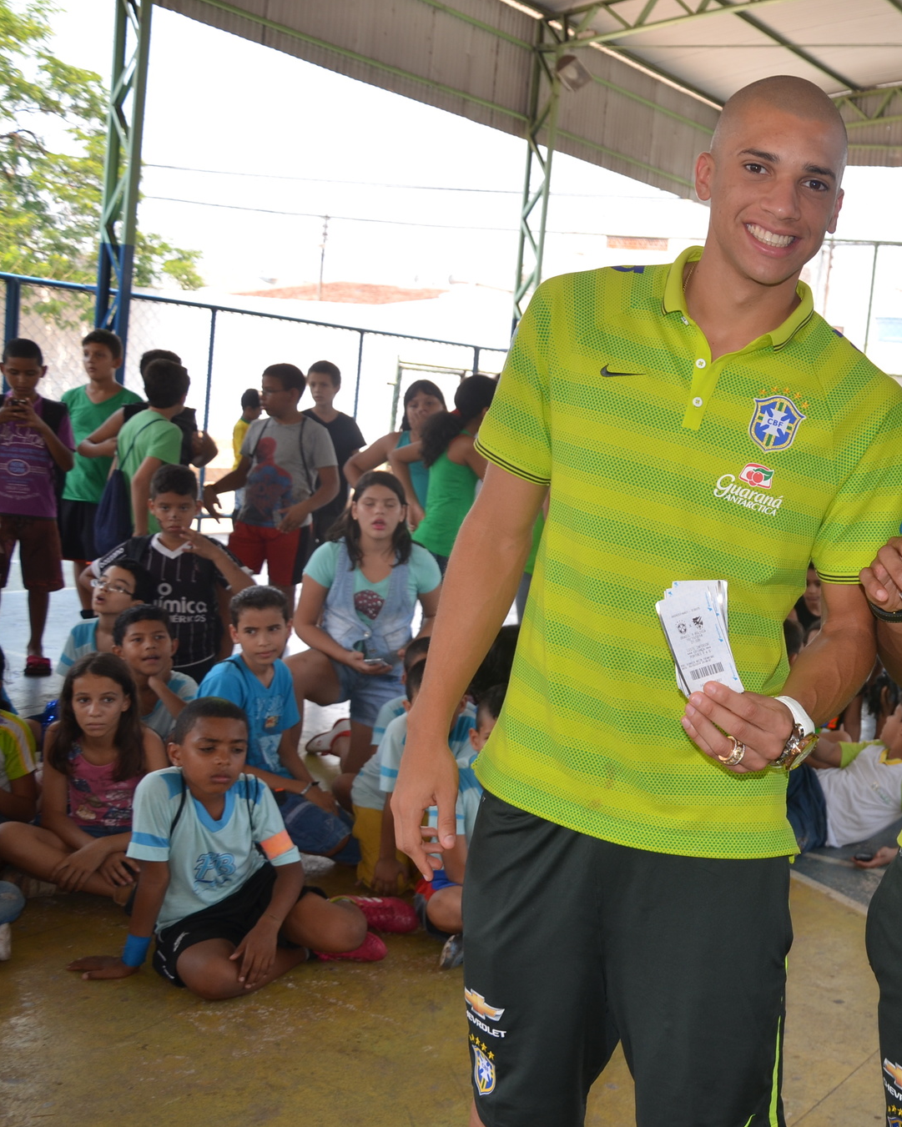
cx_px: 846
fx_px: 1492
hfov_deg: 31.7
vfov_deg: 41.4
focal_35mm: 45
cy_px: 562
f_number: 3.8
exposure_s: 1/200
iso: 160
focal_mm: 21
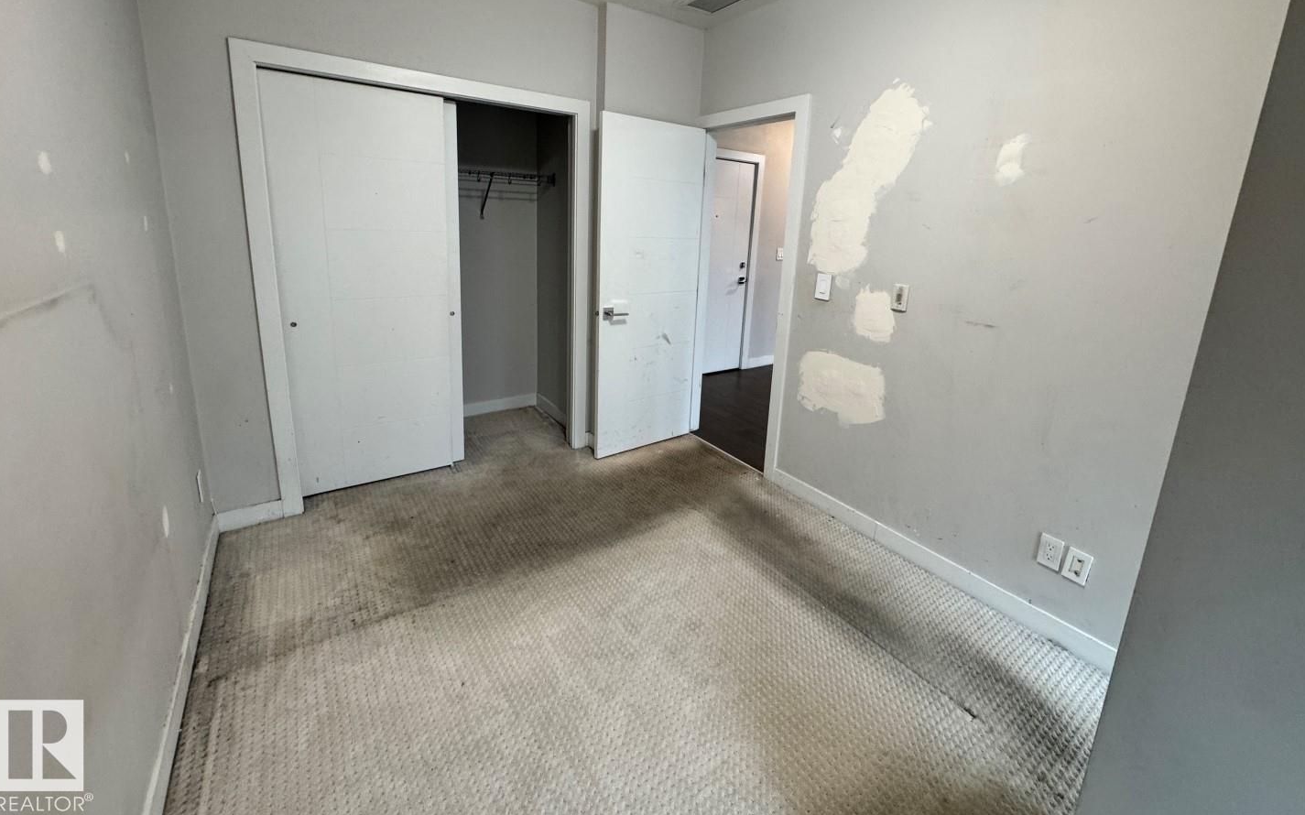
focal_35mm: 15
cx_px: 651
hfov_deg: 101.5
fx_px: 533
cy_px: 330
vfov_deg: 74.0
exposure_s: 1/60
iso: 200
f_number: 2.2
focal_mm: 2.22
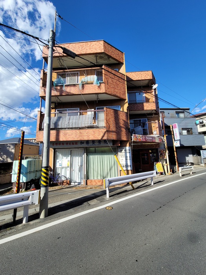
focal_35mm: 13
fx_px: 103
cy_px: 138
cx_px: 103
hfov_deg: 89.9
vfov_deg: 106.2
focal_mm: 2.2
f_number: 2.2
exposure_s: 1/1391
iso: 64
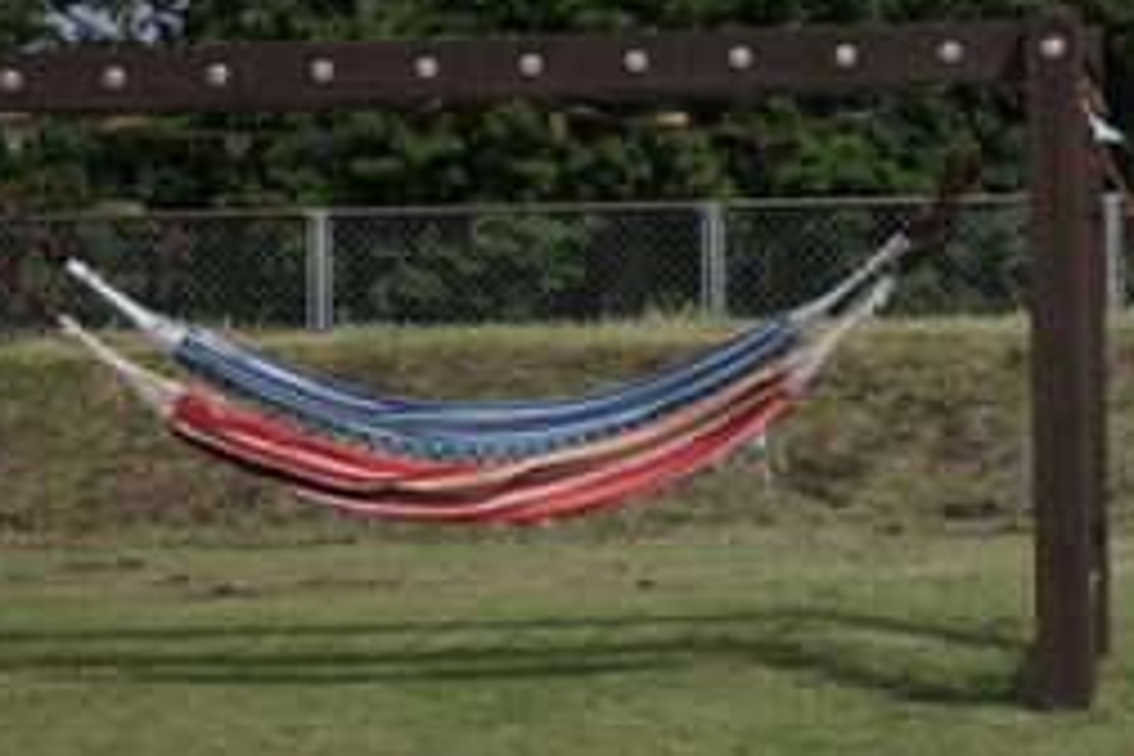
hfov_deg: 16.0
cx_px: 1206
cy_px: 94
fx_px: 3937
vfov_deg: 10.9
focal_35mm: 125
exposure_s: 1/4000
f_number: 2.8
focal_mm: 35
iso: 100
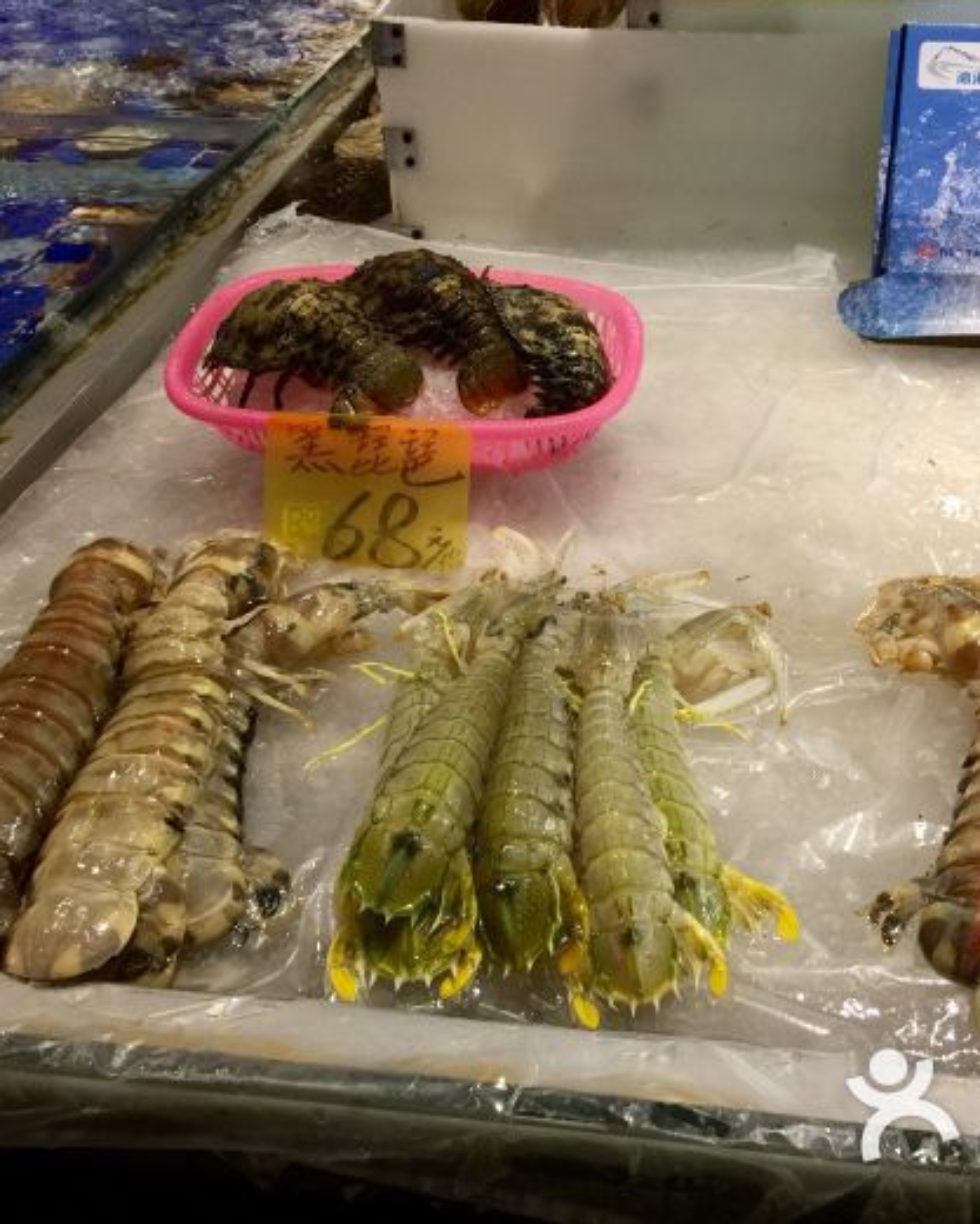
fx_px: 1377
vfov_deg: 47.9
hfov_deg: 38.9
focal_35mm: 38
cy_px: 610
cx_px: 613
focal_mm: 4.15
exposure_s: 1/33
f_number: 2.2
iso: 64
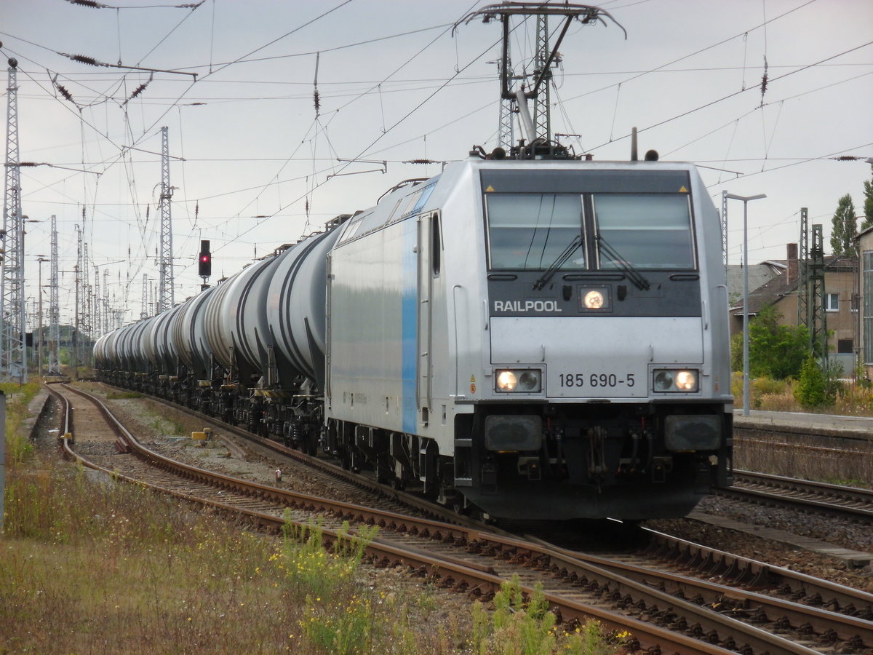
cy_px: 328
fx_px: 3758
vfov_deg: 10.0
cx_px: 436
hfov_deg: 13.3
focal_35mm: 149
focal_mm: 26.6
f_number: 5.8
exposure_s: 1/250
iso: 100
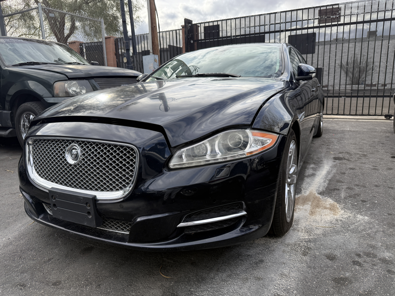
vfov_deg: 56.8
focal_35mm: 24
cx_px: 198
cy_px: 148
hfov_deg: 71.6
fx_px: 274
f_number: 1.78
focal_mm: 6.76
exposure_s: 1/1689
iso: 100
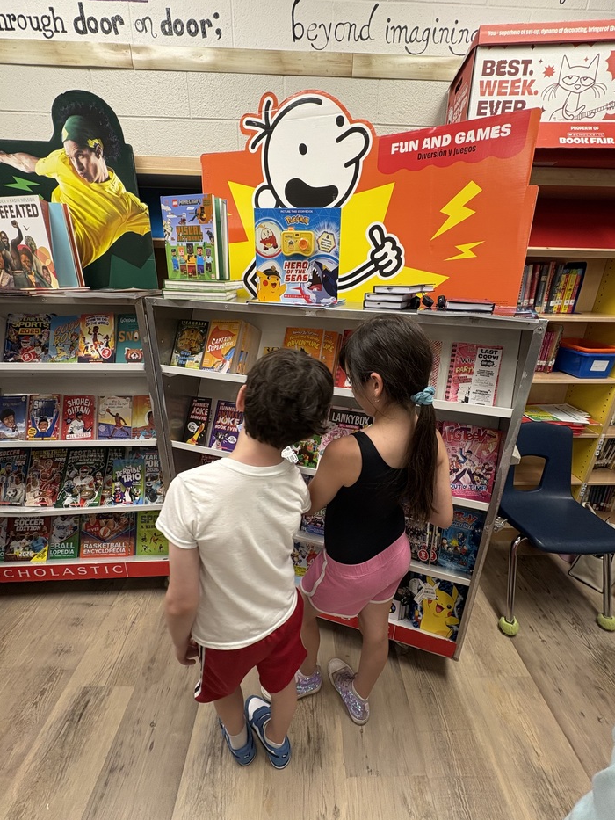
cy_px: 414
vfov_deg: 98.2
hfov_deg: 81.8
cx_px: 312
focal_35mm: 15
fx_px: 355
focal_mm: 2.22
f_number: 2.2
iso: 160
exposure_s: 1/60
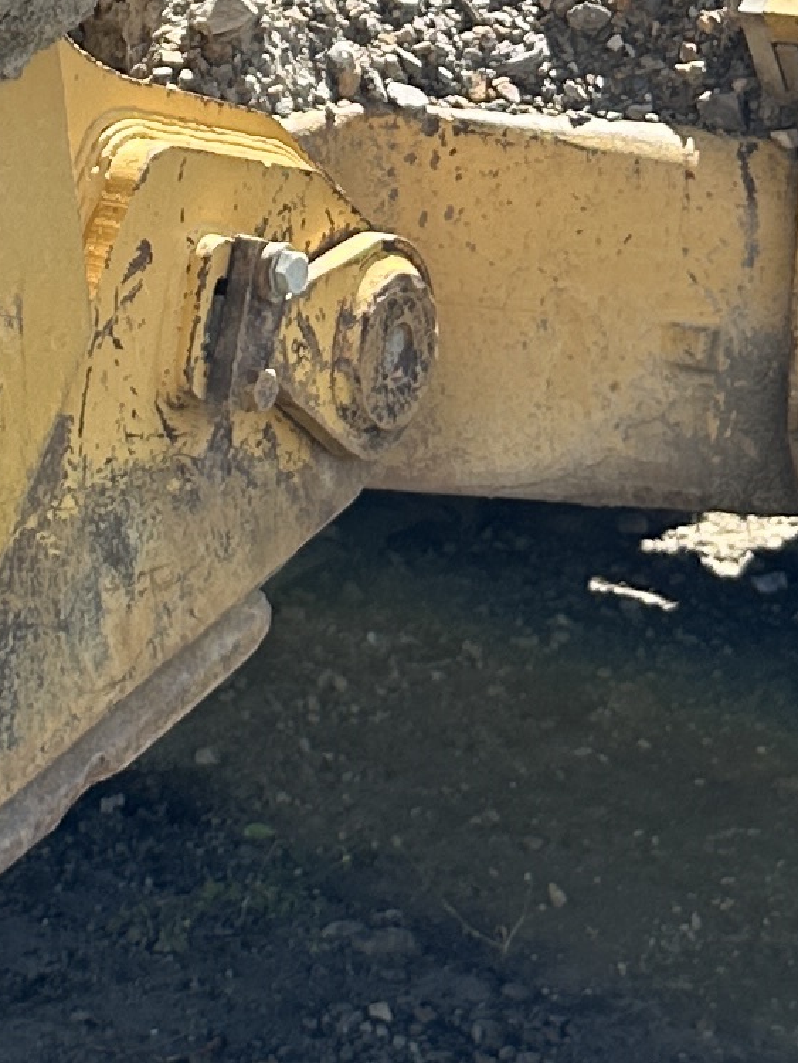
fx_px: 3963
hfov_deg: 11.4
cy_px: -340
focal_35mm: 129
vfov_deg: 14.6
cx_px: -9
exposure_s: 1/2028
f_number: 1.78
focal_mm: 6.86
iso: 80
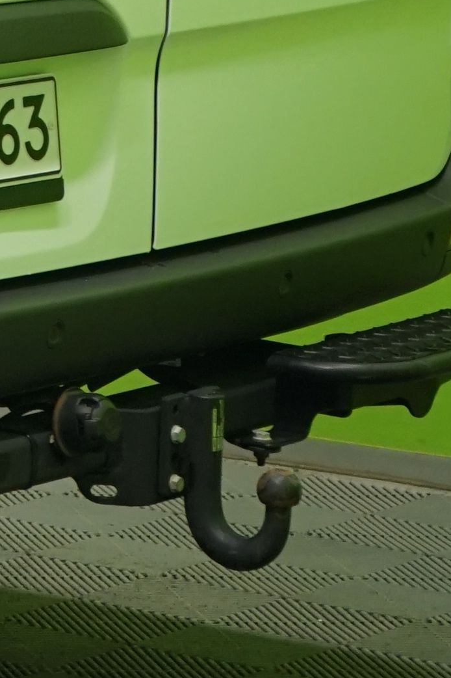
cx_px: -1326
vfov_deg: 7.0
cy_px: -519
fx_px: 5415
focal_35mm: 288
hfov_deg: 4.4
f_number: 5.6
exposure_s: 1/40
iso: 800
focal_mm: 50
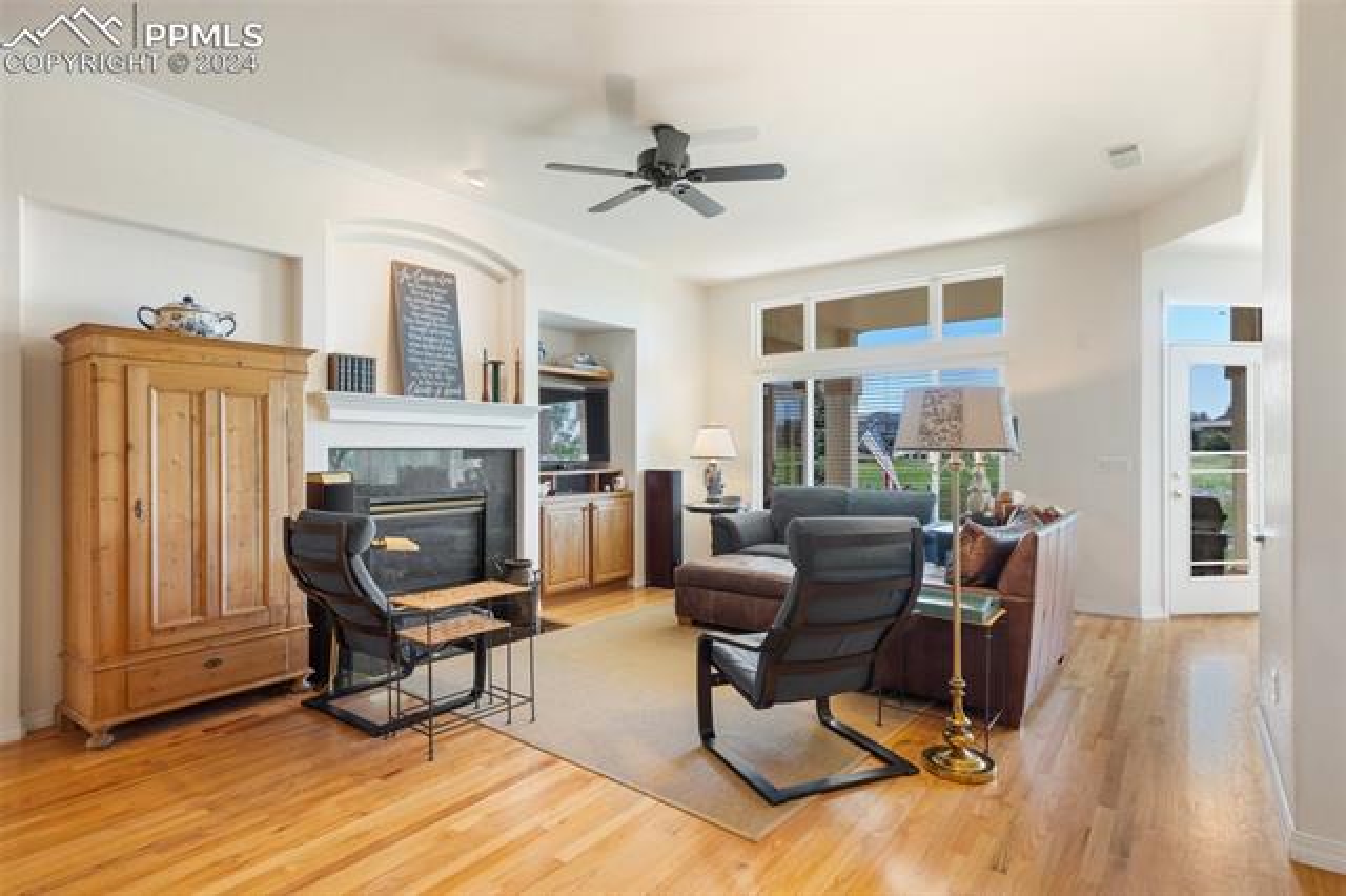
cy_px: 448
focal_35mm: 18
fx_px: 673
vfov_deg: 67.3
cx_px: 673
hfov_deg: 90.0
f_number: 7.1
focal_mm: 18
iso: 500
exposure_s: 1/6
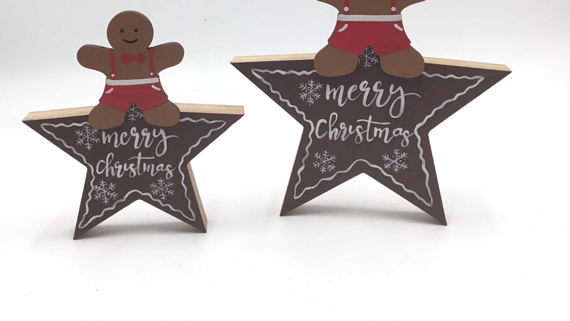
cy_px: 56
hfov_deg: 44.6
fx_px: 695
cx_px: 283
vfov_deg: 25.4
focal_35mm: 46
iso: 25
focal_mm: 3.3
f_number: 2.4
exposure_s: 1/114
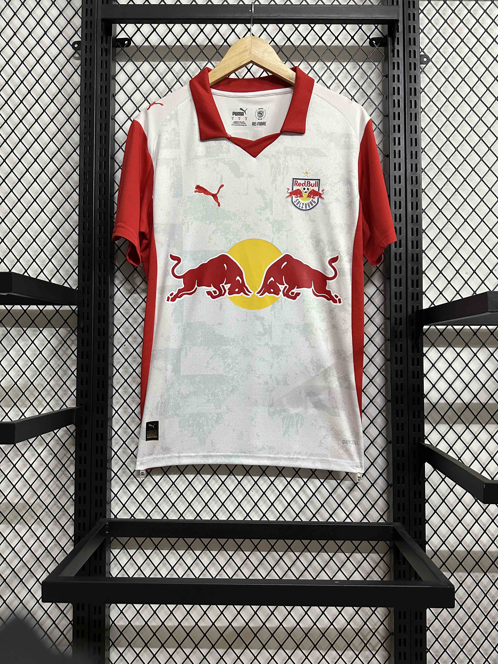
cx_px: 249
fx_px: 460
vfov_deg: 71.6
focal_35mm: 24
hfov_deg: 56.8
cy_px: 332
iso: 500
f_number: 1.78
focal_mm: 6.86
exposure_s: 1/50
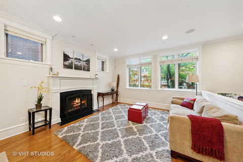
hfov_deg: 112.6
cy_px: 81
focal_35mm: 12
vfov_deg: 90.0
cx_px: 122
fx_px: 81
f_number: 8
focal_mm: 12
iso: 200
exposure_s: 1/3.33
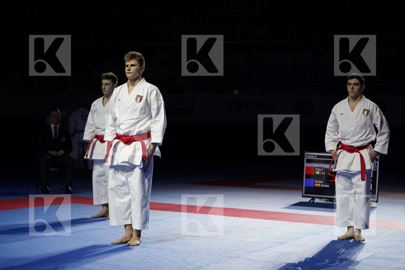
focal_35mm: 70
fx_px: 787
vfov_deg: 19.5
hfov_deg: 28.8
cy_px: 135
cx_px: 202
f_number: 2.8
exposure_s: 1/500
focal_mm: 70
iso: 400
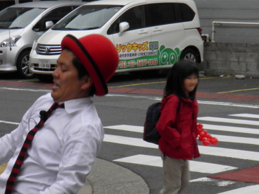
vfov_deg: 9.9
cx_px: 79
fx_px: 1114
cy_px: 182
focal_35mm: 149
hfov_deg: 13.2
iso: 100
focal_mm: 10
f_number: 5.8
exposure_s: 1/80
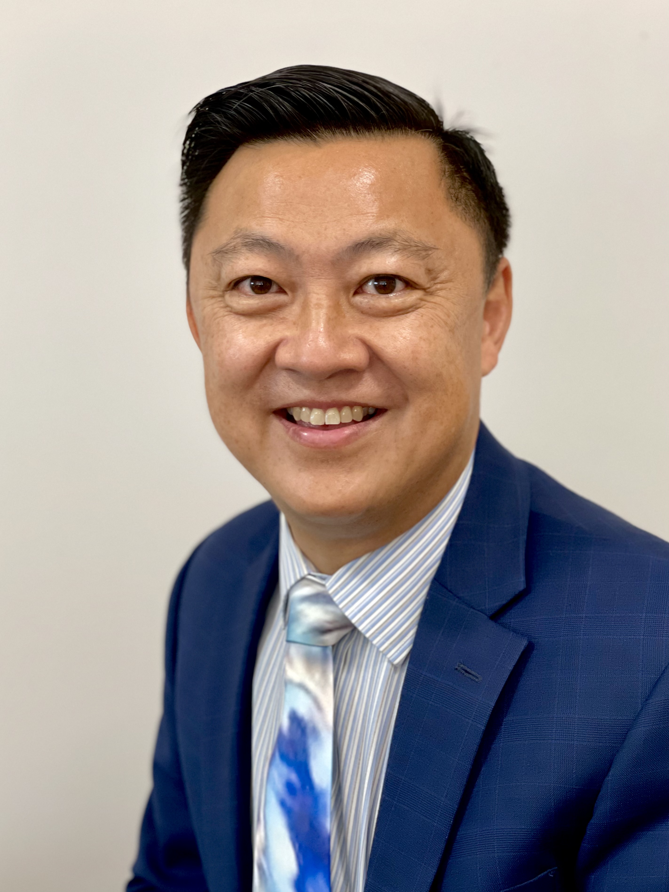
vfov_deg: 36.8
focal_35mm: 52
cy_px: 446
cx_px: 334
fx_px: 1340
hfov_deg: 28.0
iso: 160
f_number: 2
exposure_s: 1/33
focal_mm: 6
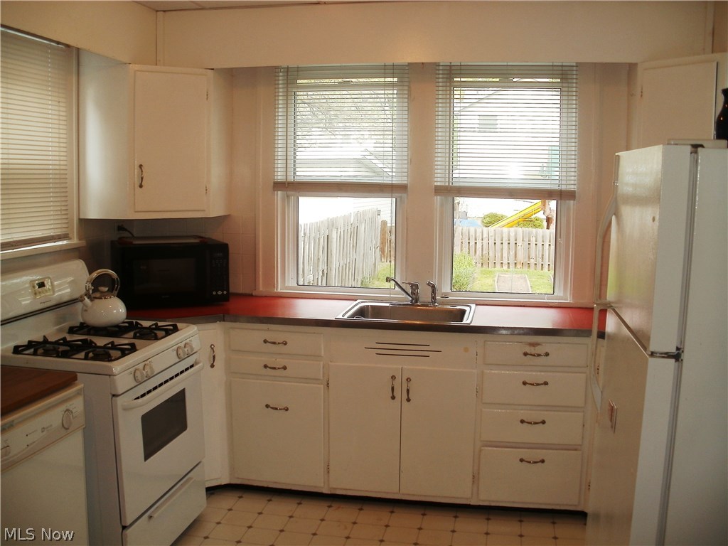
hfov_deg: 51.4
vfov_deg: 39.7
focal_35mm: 36
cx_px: 364
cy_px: 273
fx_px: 757
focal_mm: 6.3
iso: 100
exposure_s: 1/30
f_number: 3.5
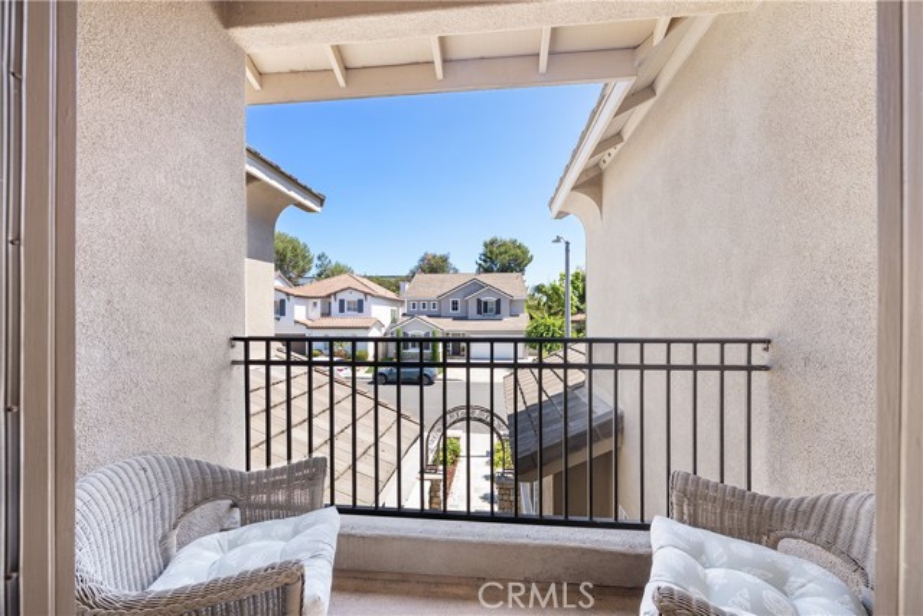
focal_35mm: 12
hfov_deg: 112.6
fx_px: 308
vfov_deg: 90.0
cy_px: 308
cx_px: 462
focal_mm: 12
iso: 80
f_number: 8
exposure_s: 1/6
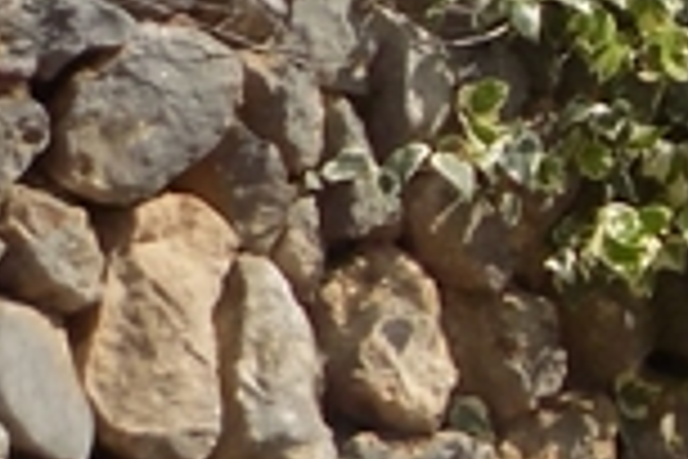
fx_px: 3058
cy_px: 180
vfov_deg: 8.6
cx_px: 1497
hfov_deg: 11.3
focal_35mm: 160
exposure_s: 1/1500
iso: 80
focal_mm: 4
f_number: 3.1
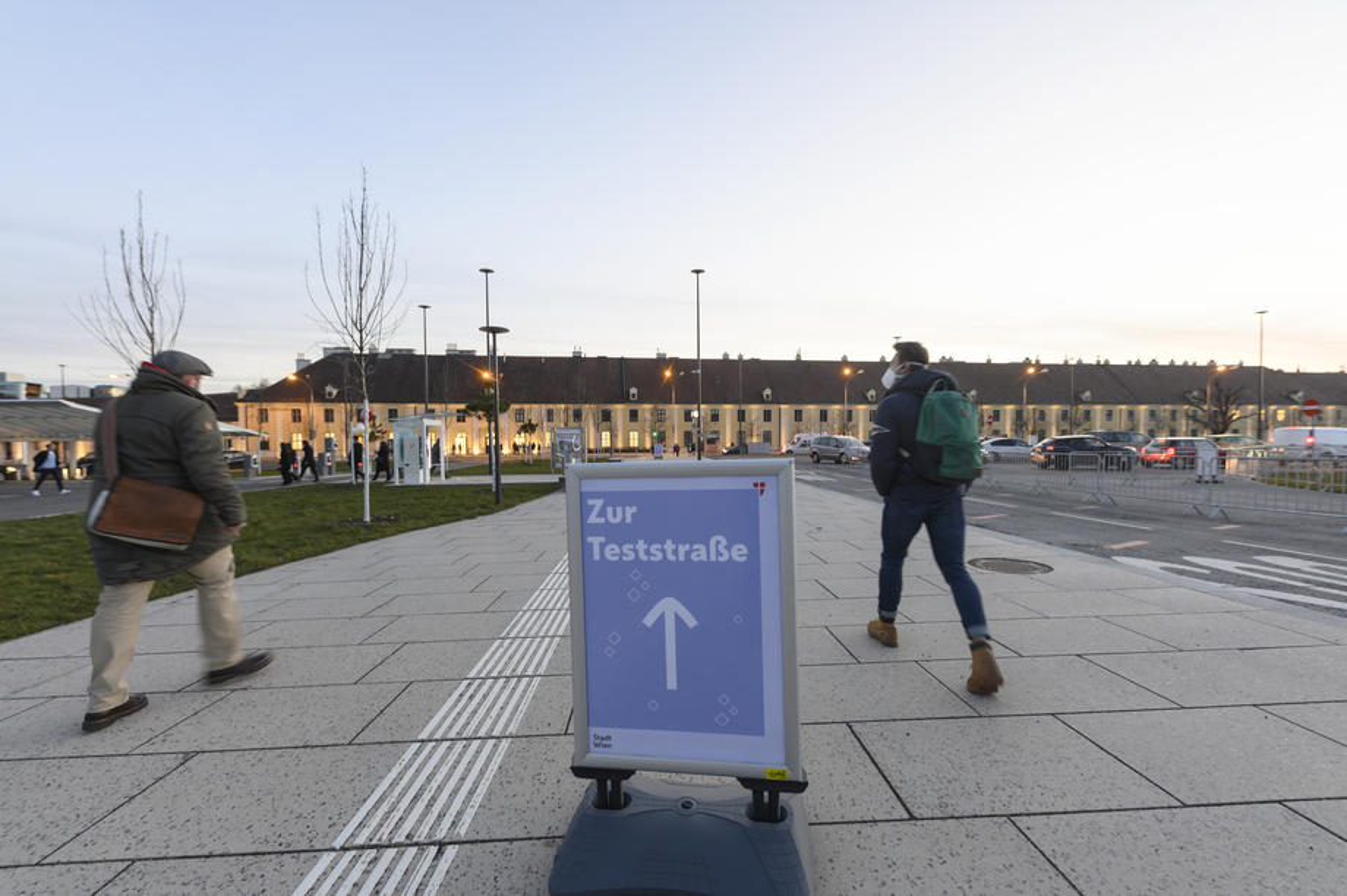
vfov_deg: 81.1
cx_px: 674
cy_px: 448
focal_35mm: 14
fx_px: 523
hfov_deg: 104.3
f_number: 2.8
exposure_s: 1/60
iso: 450
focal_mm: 14
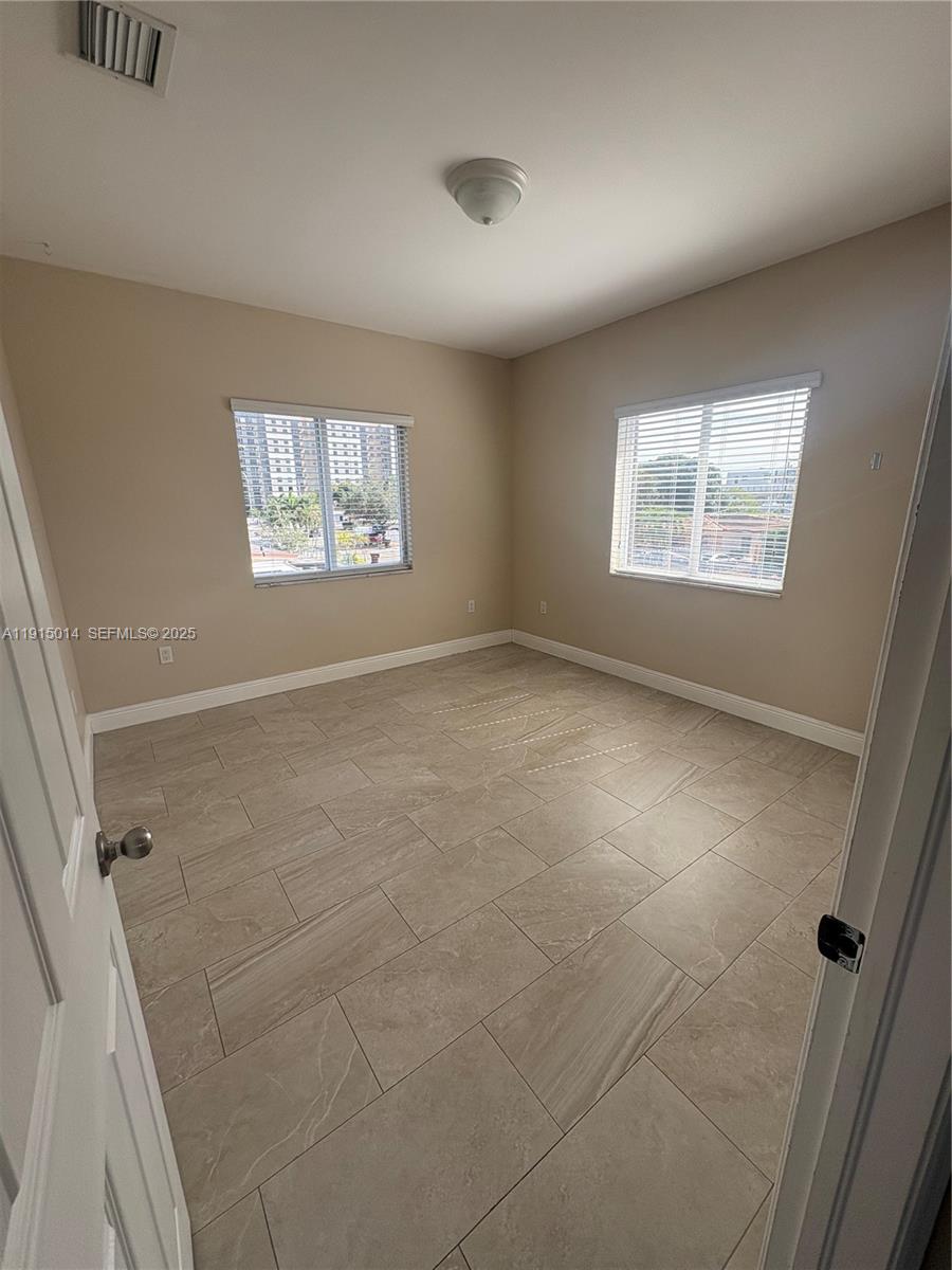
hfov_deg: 85.7
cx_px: 476
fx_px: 513
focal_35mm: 14
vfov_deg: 102.1
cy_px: 635
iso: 40
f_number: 2.2
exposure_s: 1/337
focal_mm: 2.22
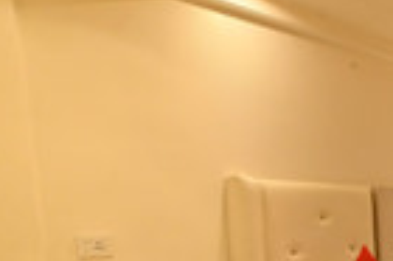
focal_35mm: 40
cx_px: 477
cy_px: 320
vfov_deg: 28.6
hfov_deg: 36.6
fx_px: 436
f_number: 8
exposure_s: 1/100
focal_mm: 14
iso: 3200
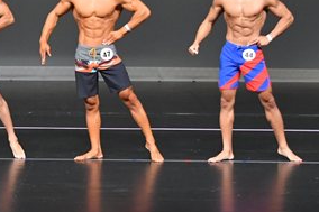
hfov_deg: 5.5
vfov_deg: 3.6
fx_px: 3330
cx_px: -66
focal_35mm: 376
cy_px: 25
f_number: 5.6
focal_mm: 92
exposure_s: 1/400
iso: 4000
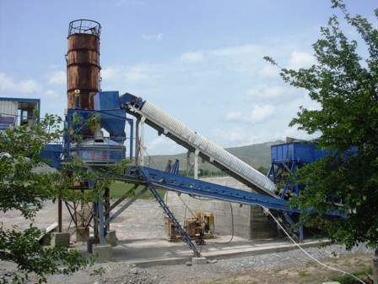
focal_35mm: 38
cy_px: 142
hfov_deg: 49.0
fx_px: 415
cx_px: 189
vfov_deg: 37.7
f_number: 8.4
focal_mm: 6.3
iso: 80
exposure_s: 1/250
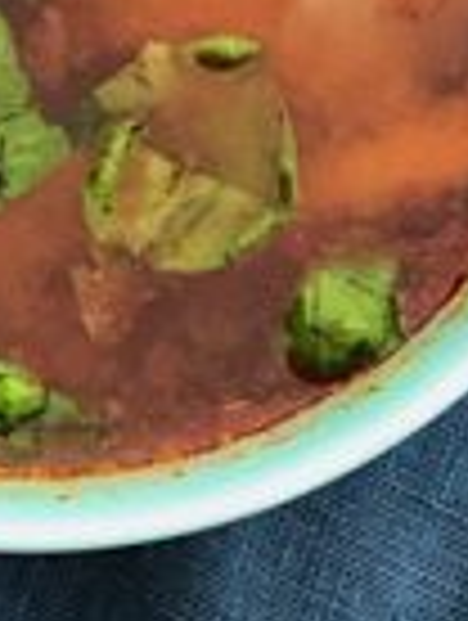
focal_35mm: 385
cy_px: 630
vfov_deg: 5.1
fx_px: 6919
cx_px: -207
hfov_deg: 3.9
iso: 80
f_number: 2.4
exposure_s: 1/60
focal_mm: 6
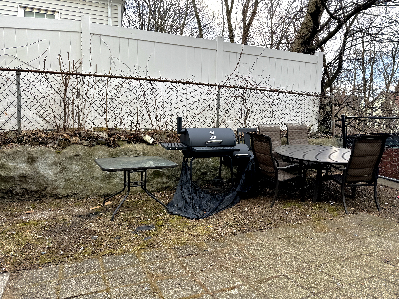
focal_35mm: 24
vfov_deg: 56.8
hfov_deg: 71.6
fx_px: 277
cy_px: 150
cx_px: 200
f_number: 1.78
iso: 80
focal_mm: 6.86
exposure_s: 1/658
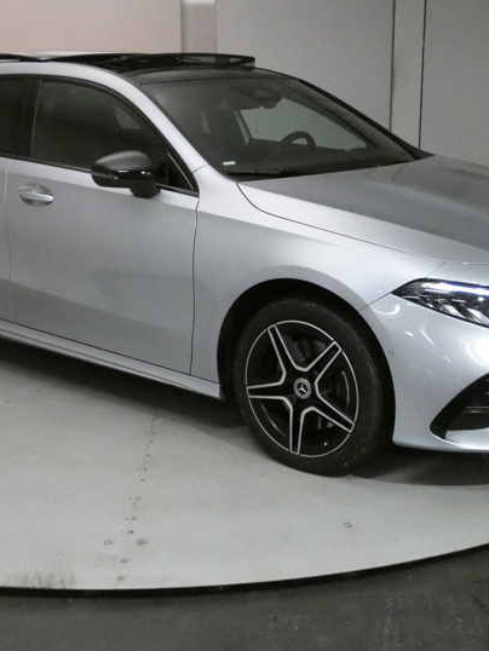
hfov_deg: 28.0
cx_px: 230
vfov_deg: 36.8
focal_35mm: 52
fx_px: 979
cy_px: 353
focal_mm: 6.2
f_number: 3.4
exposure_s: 1/125
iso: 1600
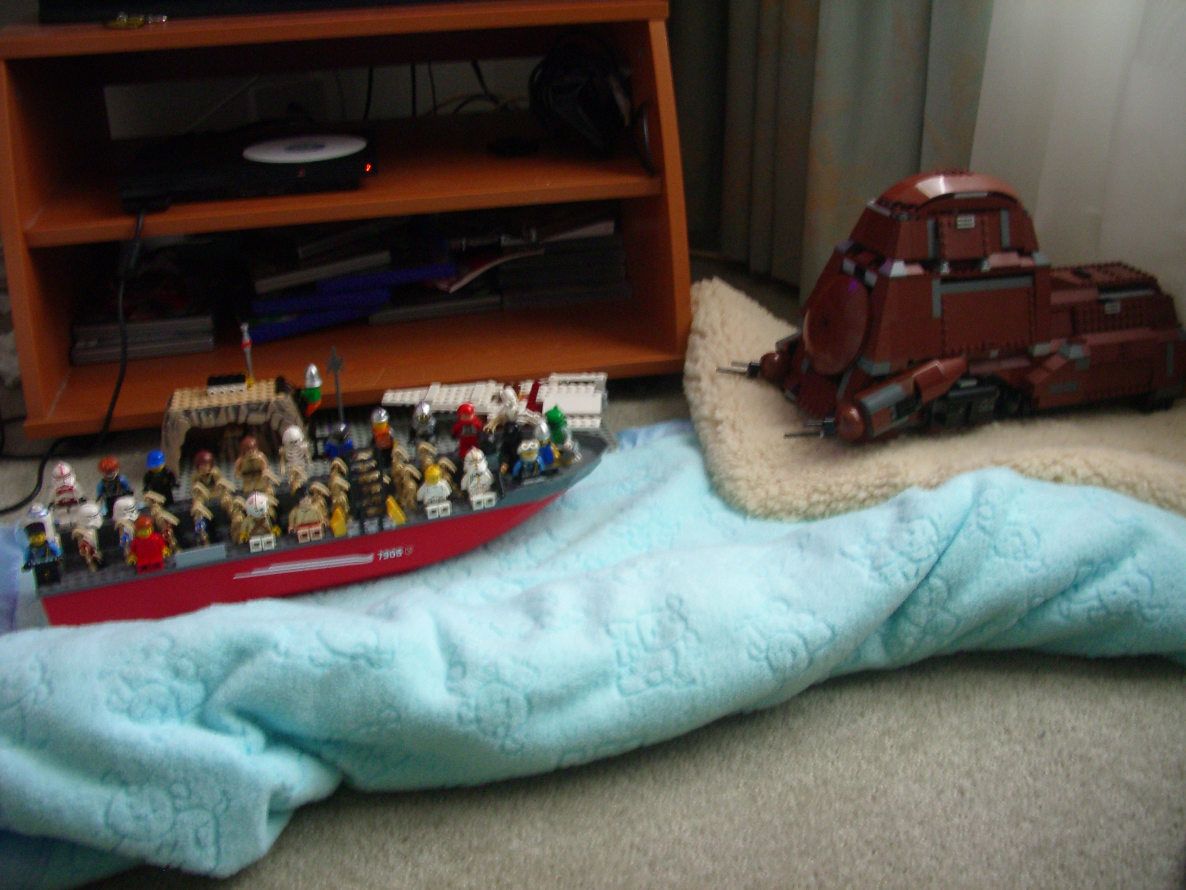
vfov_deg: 40.7
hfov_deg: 52.6
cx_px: 593
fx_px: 1199
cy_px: 445
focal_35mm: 35
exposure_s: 1/5
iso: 200
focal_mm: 5.8
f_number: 2.6
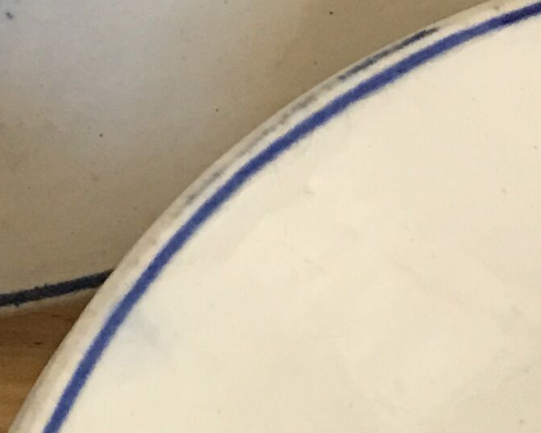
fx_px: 2722
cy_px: -624
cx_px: -445
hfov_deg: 10.6
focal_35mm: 170
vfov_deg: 8.3
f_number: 2.2
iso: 64
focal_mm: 4.15
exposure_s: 1/33
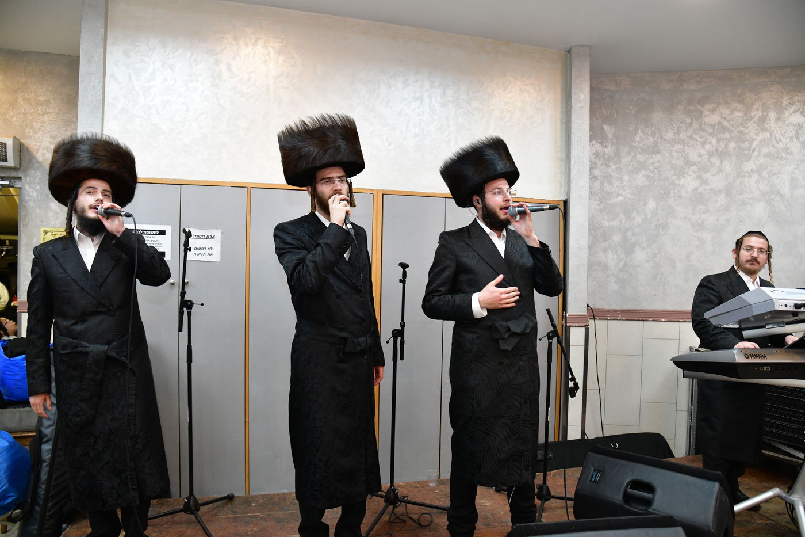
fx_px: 537
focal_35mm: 24
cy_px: 268
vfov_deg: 53.1
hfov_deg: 73.8
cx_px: 402
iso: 2000
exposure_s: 1/100
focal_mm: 24
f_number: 5.6
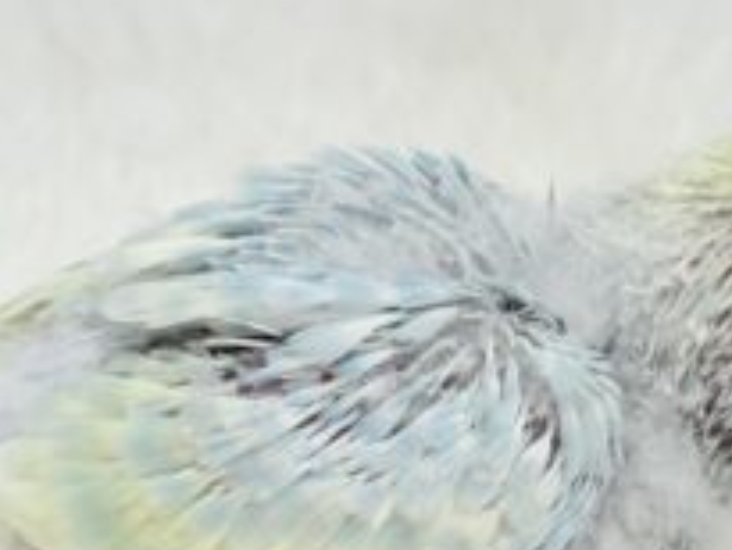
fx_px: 3428
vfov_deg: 9.1
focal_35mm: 162
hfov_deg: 12.2
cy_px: 543
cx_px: 396
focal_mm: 5.96
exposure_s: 1/50
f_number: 1.6
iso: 32
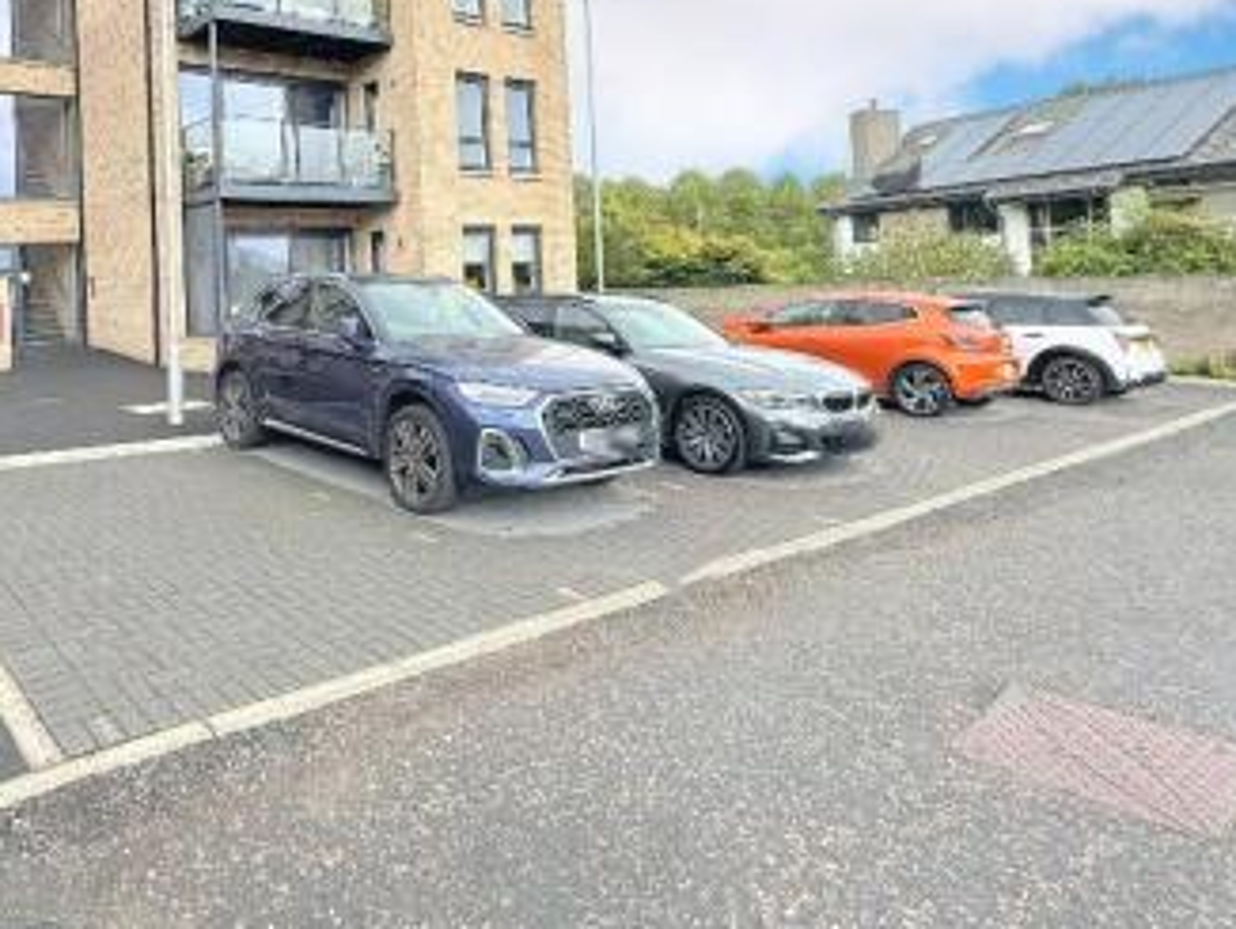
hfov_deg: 66.7
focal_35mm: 25
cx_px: 373
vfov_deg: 53.0
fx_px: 893
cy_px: 256
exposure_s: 1/644
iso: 64
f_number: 2.2
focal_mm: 2.22
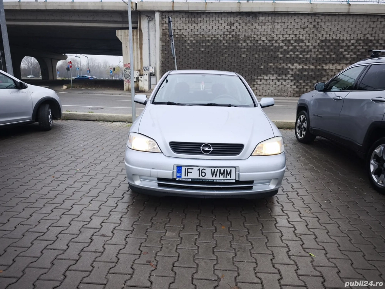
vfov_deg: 58.9
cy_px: 144
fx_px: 256
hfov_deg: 73.9
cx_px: 192
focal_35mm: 23
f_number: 1.6
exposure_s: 1/350
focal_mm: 6.57
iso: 50
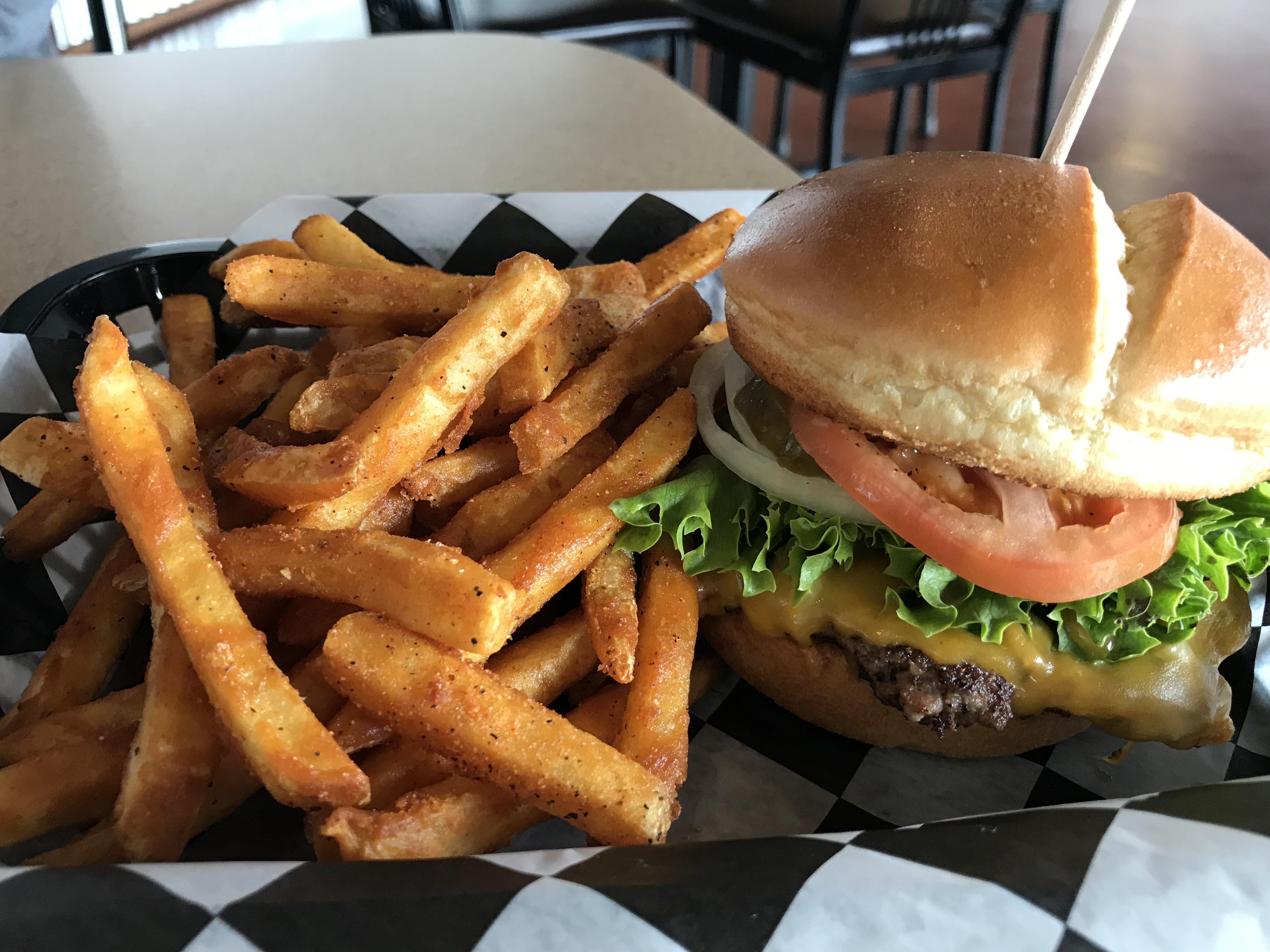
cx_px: 632
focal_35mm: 31
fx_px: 1137
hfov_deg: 58.4
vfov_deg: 45.4
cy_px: 455
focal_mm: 3.99
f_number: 1.8
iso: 40
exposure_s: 1/24
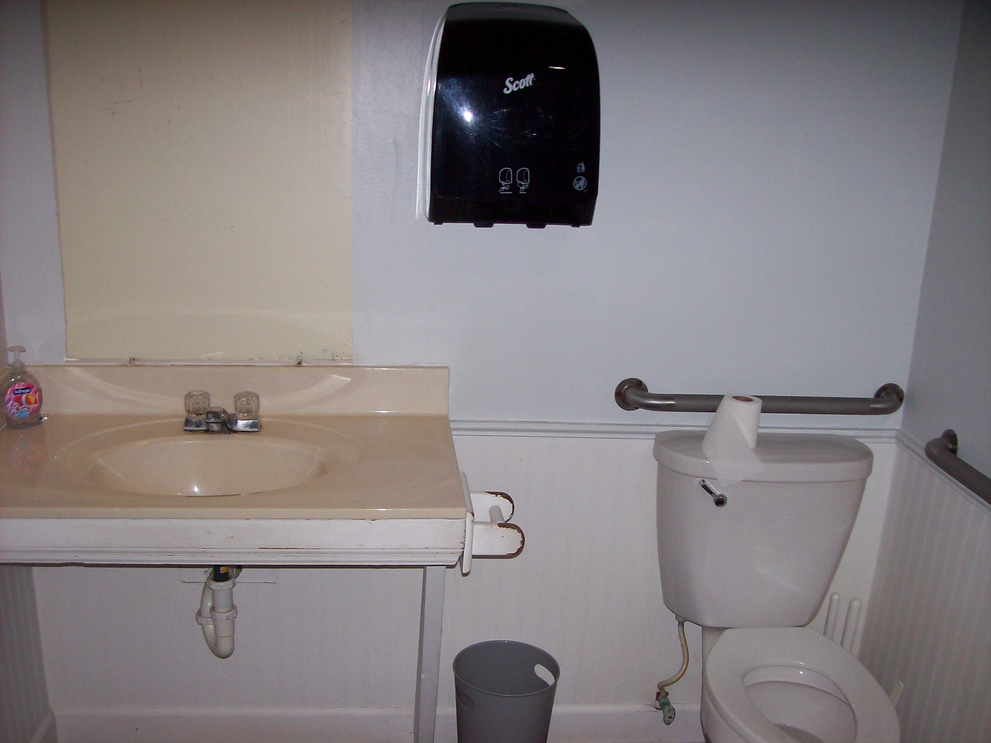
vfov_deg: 39.6
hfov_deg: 51.4
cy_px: 372
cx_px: 496
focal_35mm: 36
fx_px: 1030
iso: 80
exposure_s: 1/64
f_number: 2.7
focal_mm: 6
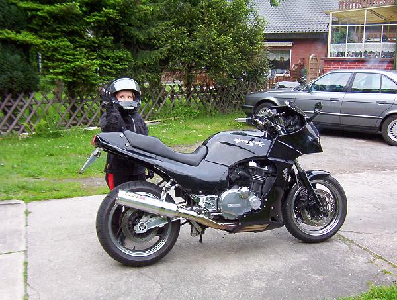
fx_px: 414
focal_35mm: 36
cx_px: 198
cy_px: 150
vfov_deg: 39.8
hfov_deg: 51.2
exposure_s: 1/45.2
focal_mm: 5.54
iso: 100
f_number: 2.76
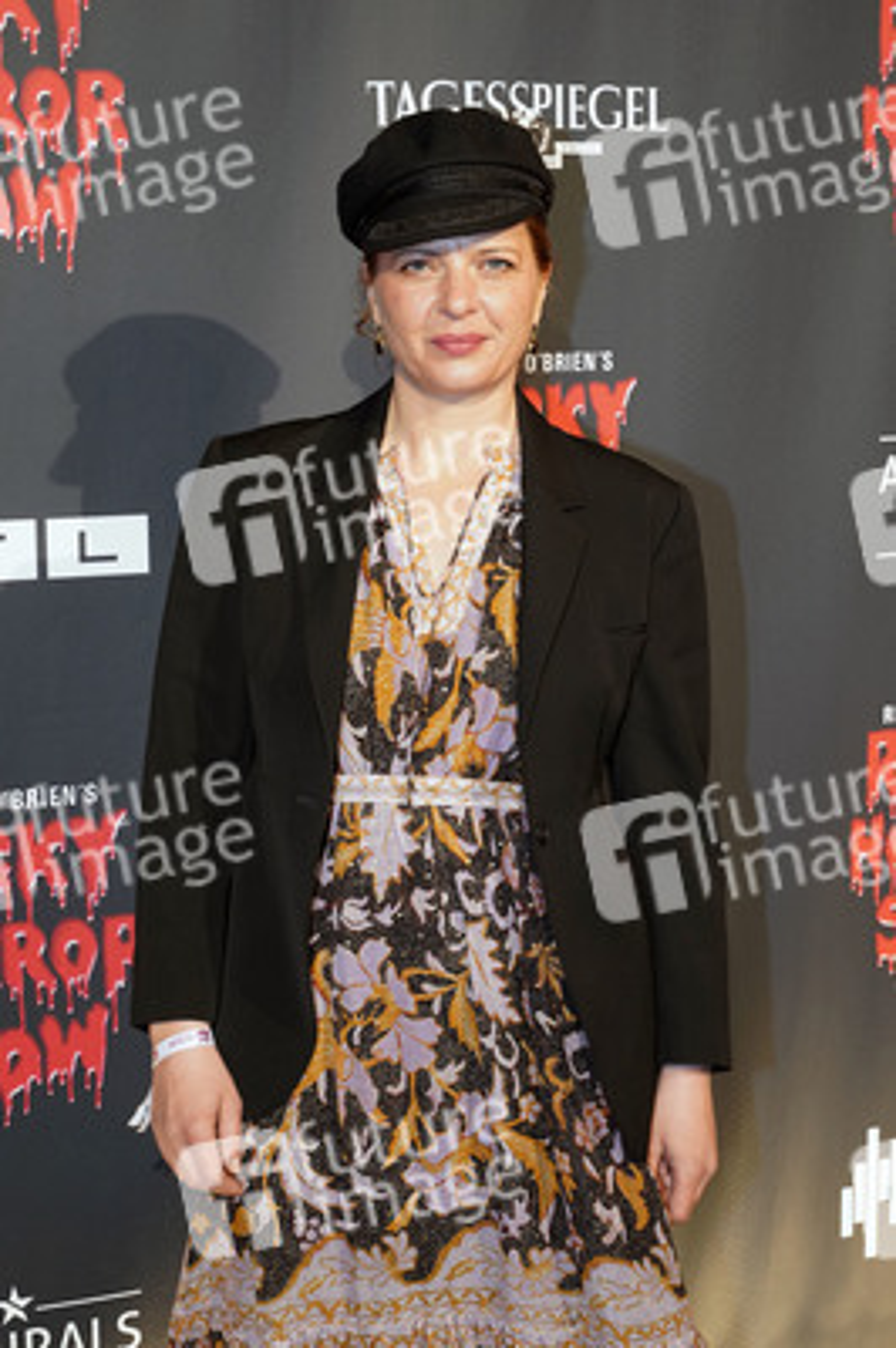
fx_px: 2244
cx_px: 448
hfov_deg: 22.6
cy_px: 674
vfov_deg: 33.4
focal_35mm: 60
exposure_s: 1/80
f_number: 6.3
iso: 1600
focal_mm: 60
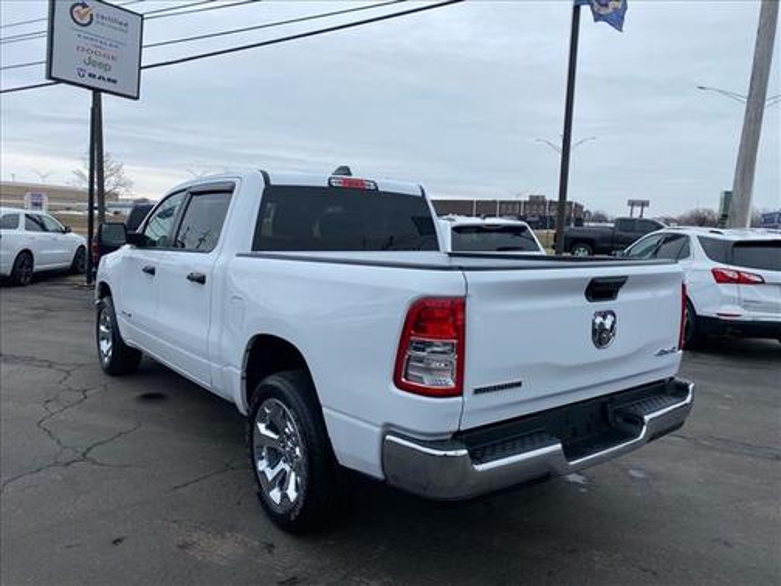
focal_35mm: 26
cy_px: 293
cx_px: 390
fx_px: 587
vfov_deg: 53.1
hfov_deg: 67.3
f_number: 1.8
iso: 32
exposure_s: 1/990
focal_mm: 4.25
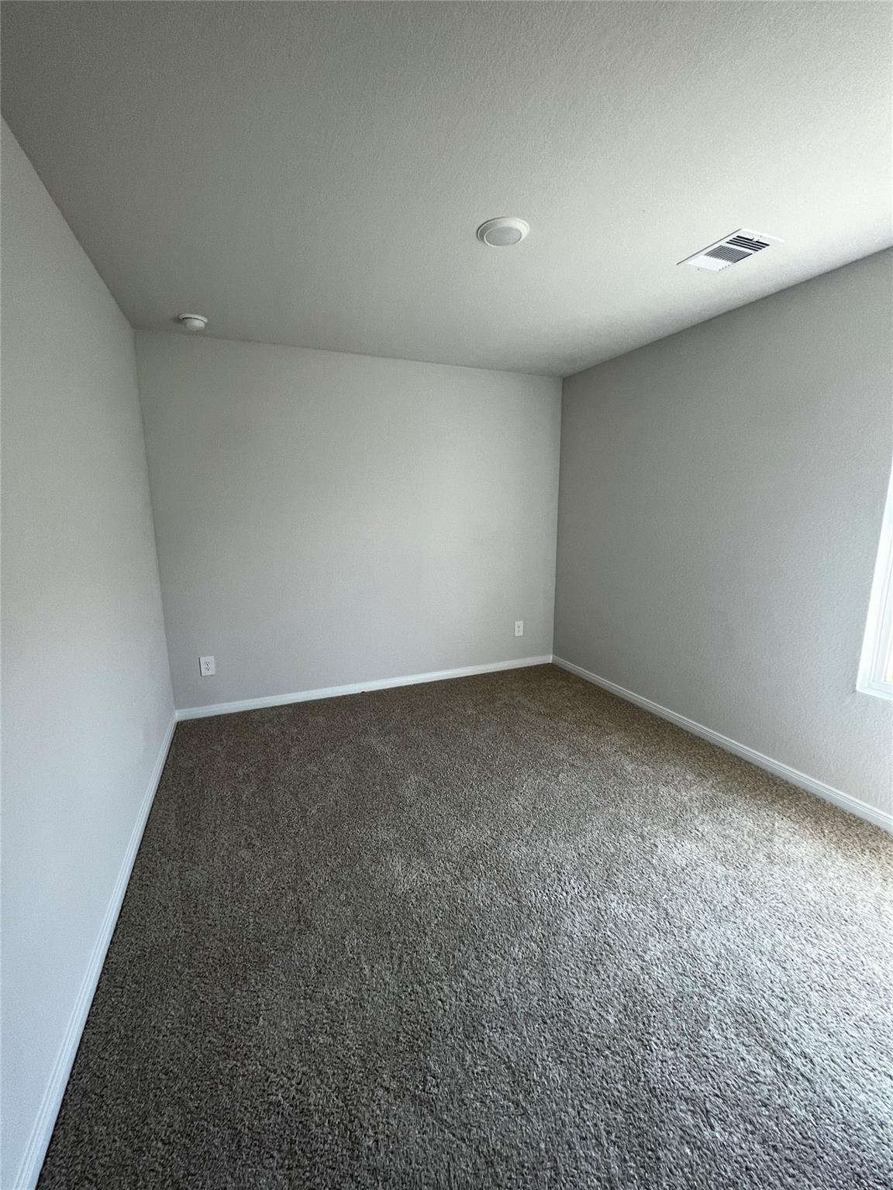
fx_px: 447
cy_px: 595
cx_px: 446
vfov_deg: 106.2
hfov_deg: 89.9
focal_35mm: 13
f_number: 1.8
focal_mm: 1.57
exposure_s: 1/120
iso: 125
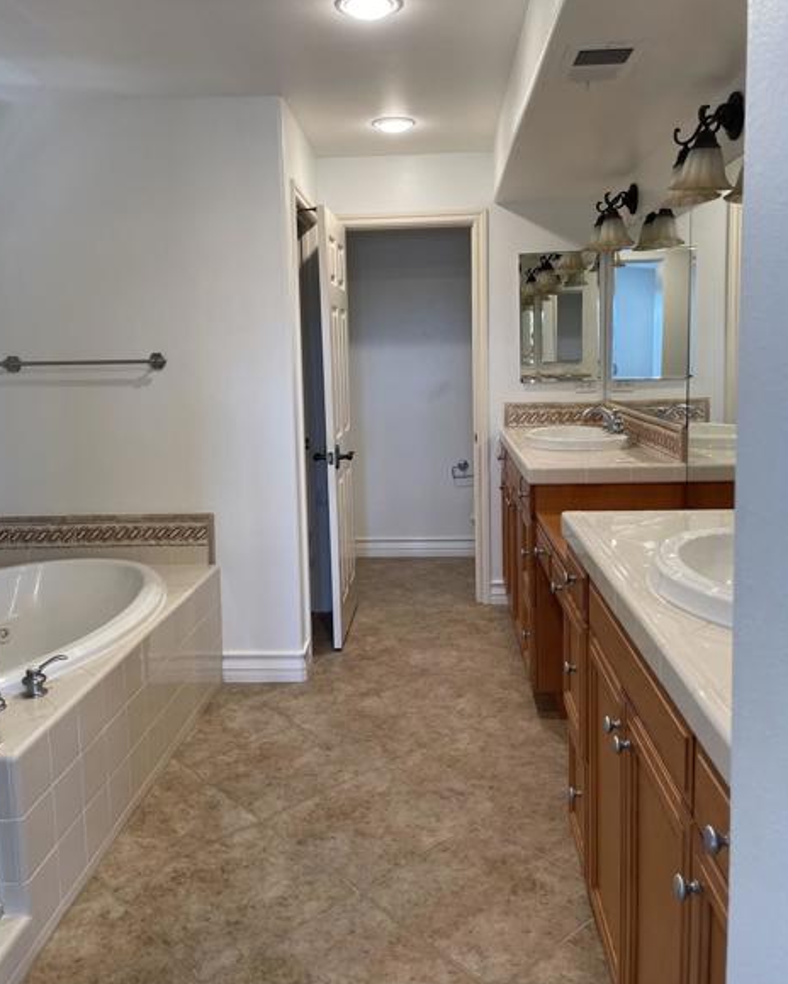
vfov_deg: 62.1
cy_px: 458
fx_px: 816
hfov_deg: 51.5
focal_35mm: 28
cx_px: 386
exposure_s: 1/120
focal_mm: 4.2
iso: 100
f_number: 1.6
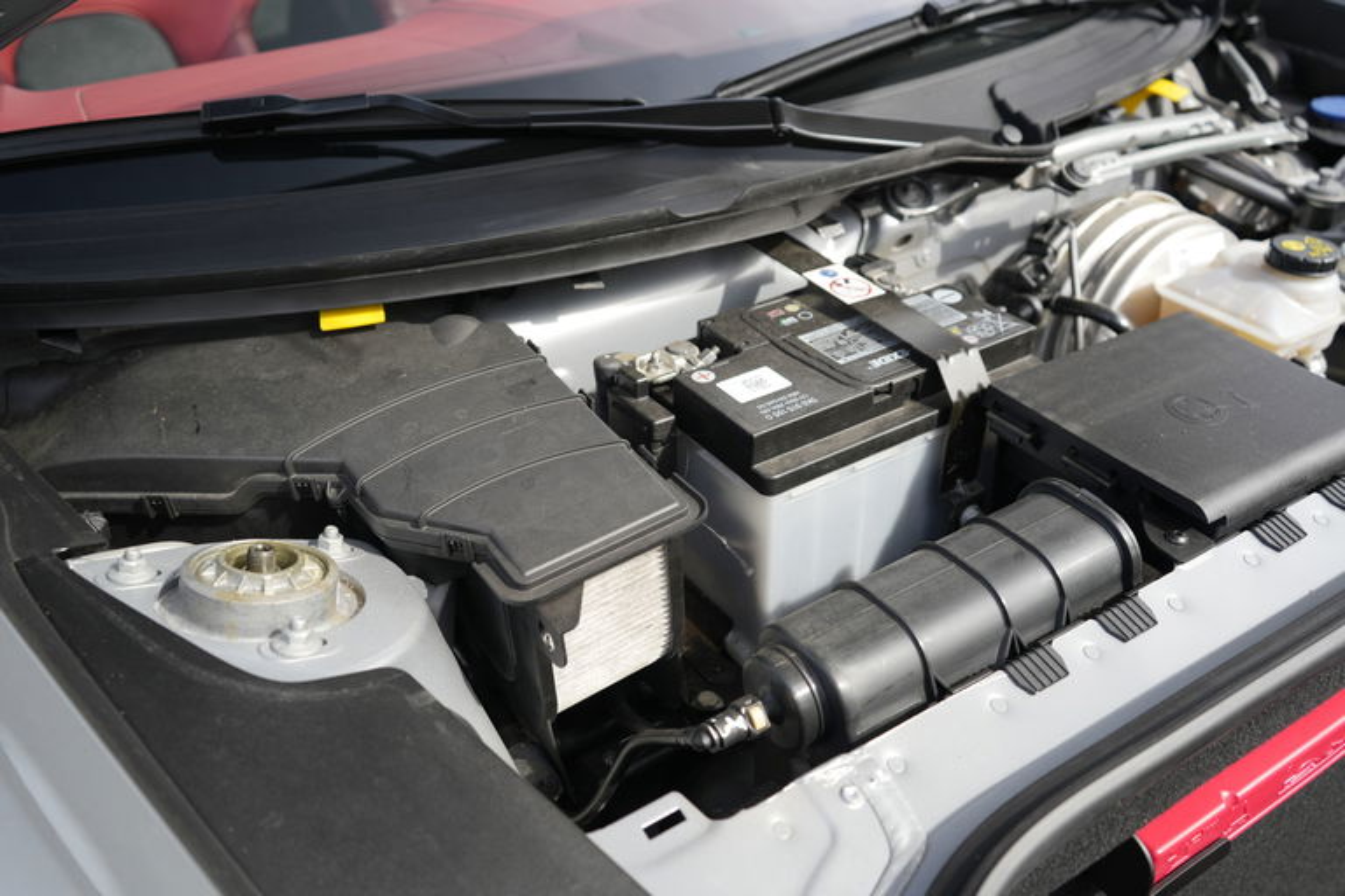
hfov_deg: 61.9
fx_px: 1121
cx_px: 672
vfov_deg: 43.6
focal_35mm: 30
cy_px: 448
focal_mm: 30
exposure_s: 1/160
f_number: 4
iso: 125
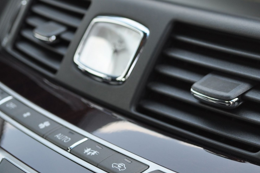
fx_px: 700
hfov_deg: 20.6
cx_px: 232
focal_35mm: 97
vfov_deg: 13.9
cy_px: 10
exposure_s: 1/125
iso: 220
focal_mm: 32
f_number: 5.6
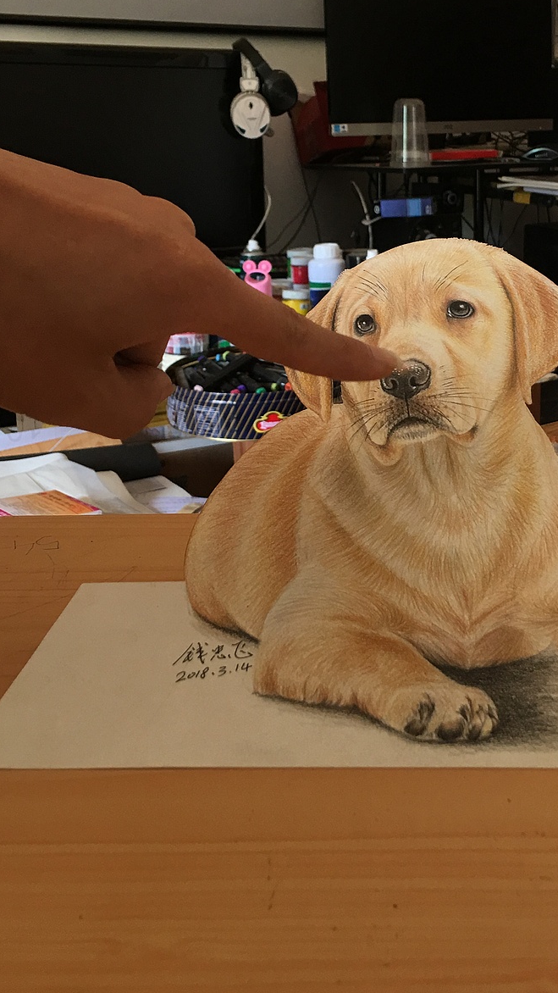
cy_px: 374
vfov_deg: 44.2
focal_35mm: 46
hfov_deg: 25.7
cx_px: 398
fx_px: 1210
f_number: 2.2
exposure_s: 1/17
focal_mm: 4.15
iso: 32
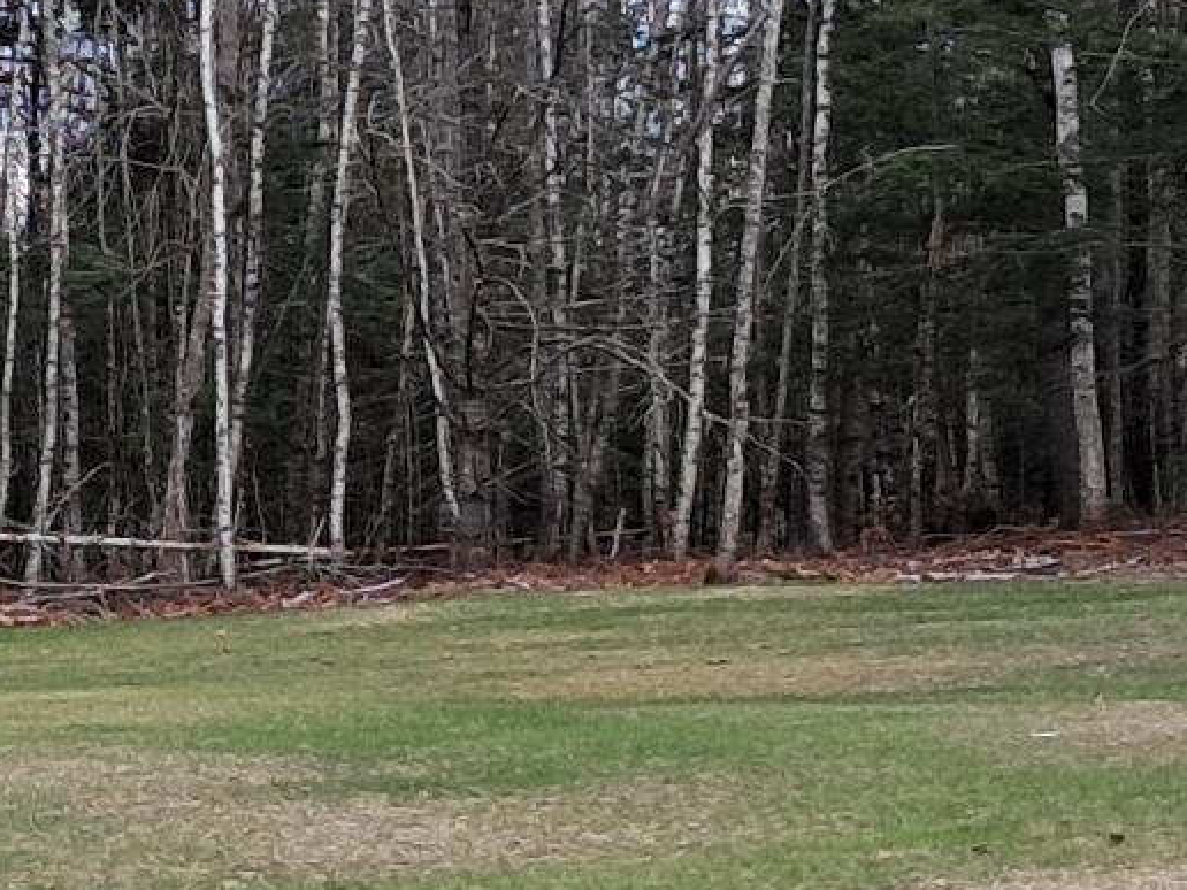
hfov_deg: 12.5
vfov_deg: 9.4
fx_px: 5384
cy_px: 685
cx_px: 76
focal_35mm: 157
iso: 50
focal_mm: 4
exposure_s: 1/152
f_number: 1.8
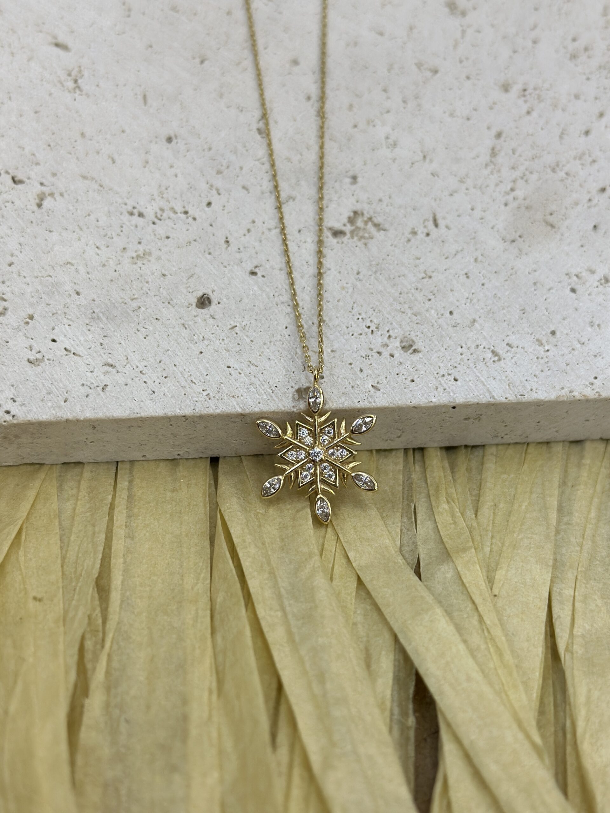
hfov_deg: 30.3
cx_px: 305
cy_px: 406
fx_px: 1128
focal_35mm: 48
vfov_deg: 39.7
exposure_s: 1/439
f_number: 1.78
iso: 80
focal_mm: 6.86
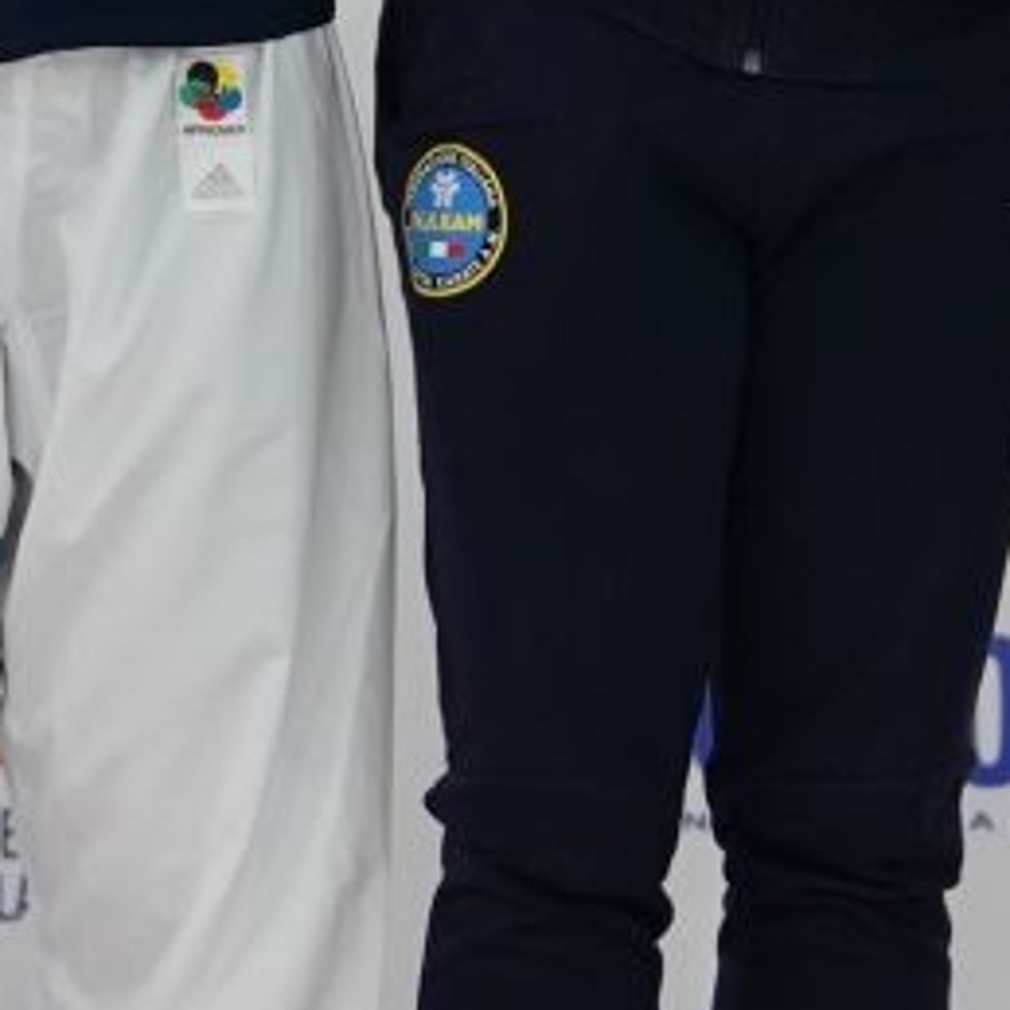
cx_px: 706
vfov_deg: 4.2
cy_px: 632
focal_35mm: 413
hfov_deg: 4.2
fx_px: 13633
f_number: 2.8
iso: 1000
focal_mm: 70
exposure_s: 1/250
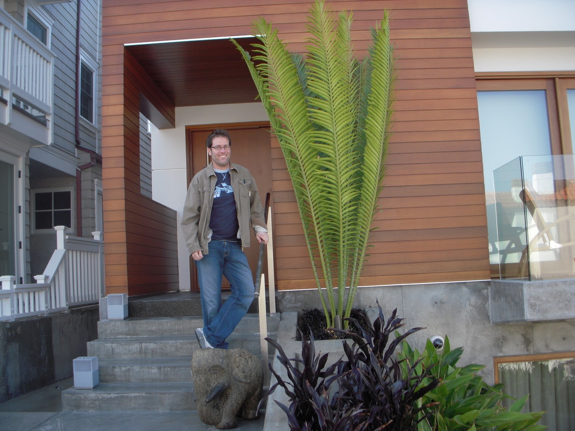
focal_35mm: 38
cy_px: 216
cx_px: 288
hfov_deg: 49.0
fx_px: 631
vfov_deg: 37.7
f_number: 3.3
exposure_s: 1/160
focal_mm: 6.3
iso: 100
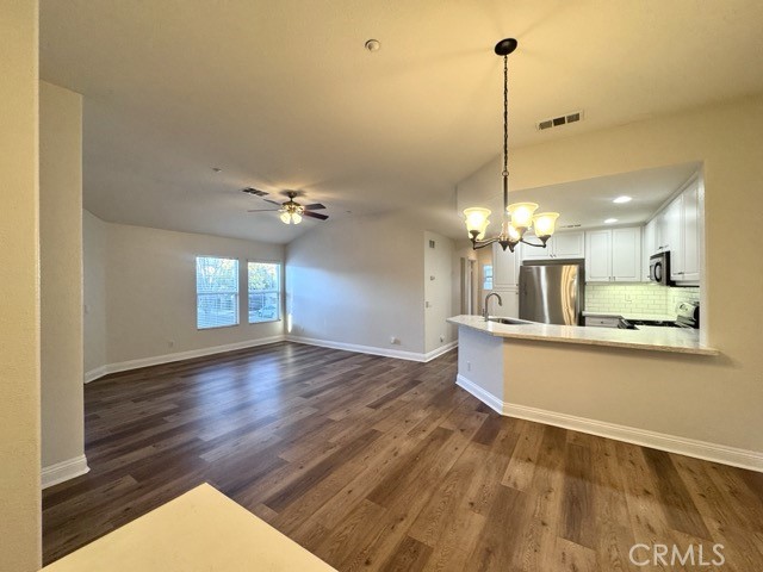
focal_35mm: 14
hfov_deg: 102.1
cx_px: 382
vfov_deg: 85.7
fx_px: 309
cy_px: 286
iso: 200
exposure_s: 1/120
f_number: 2.2
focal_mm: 2.22
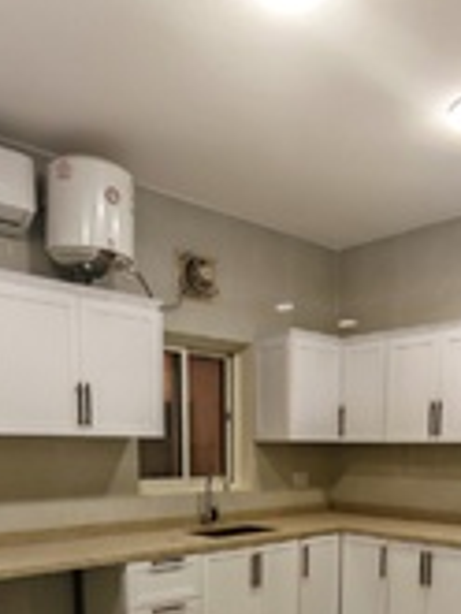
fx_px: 638
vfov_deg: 46.5
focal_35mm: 36
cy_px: 549
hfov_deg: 39.6
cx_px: 266
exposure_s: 1/60
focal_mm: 1.82
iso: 100
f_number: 2
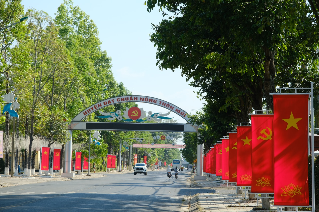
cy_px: 106
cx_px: 160
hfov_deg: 17.1
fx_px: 1063
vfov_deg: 11.4
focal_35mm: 120
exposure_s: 1/800
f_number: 4.5
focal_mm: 80
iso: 320
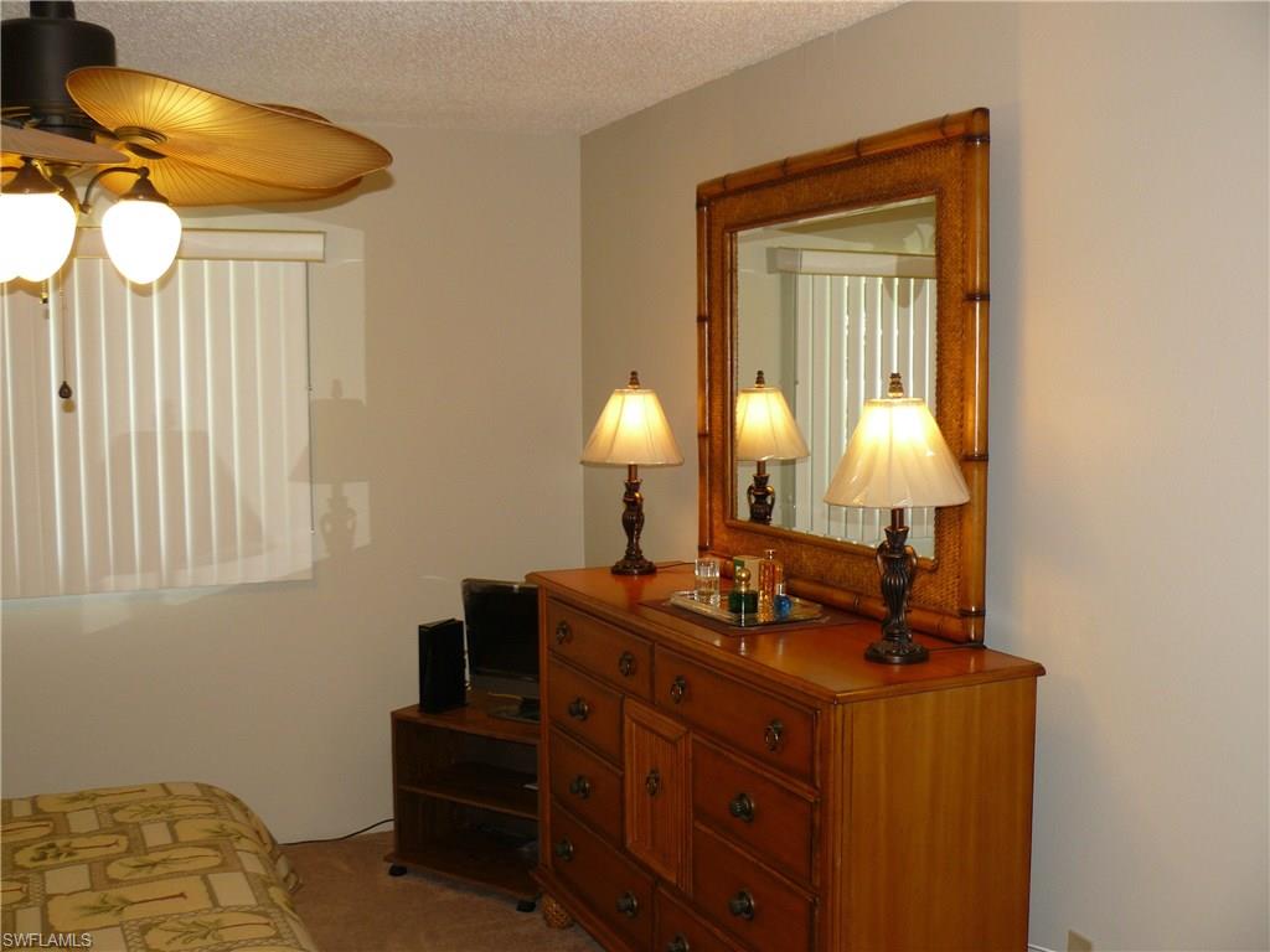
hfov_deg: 51.4
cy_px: 476
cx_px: 635
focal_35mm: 36
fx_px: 1321
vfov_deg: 39.7
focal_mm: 6
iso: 100
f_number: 2.8
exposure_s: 1/30
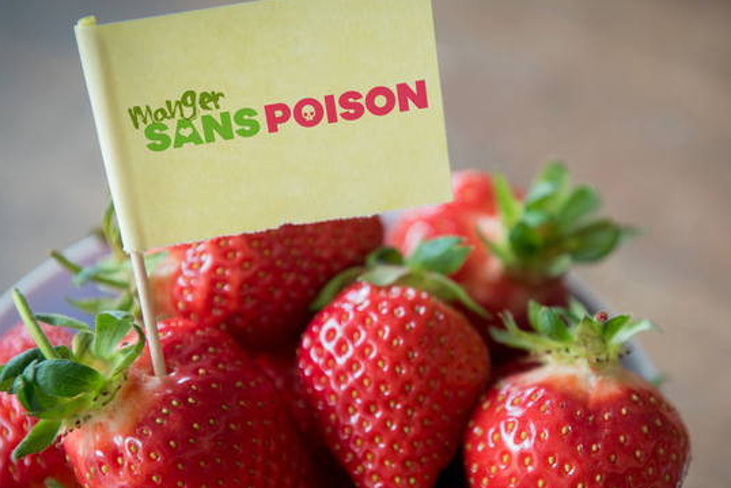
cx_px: 448
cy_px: 306
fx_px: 2112
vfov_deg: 13.2
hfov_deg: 19.6
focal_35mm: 104
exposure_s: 1/100
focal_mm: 70
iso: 500
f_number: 4
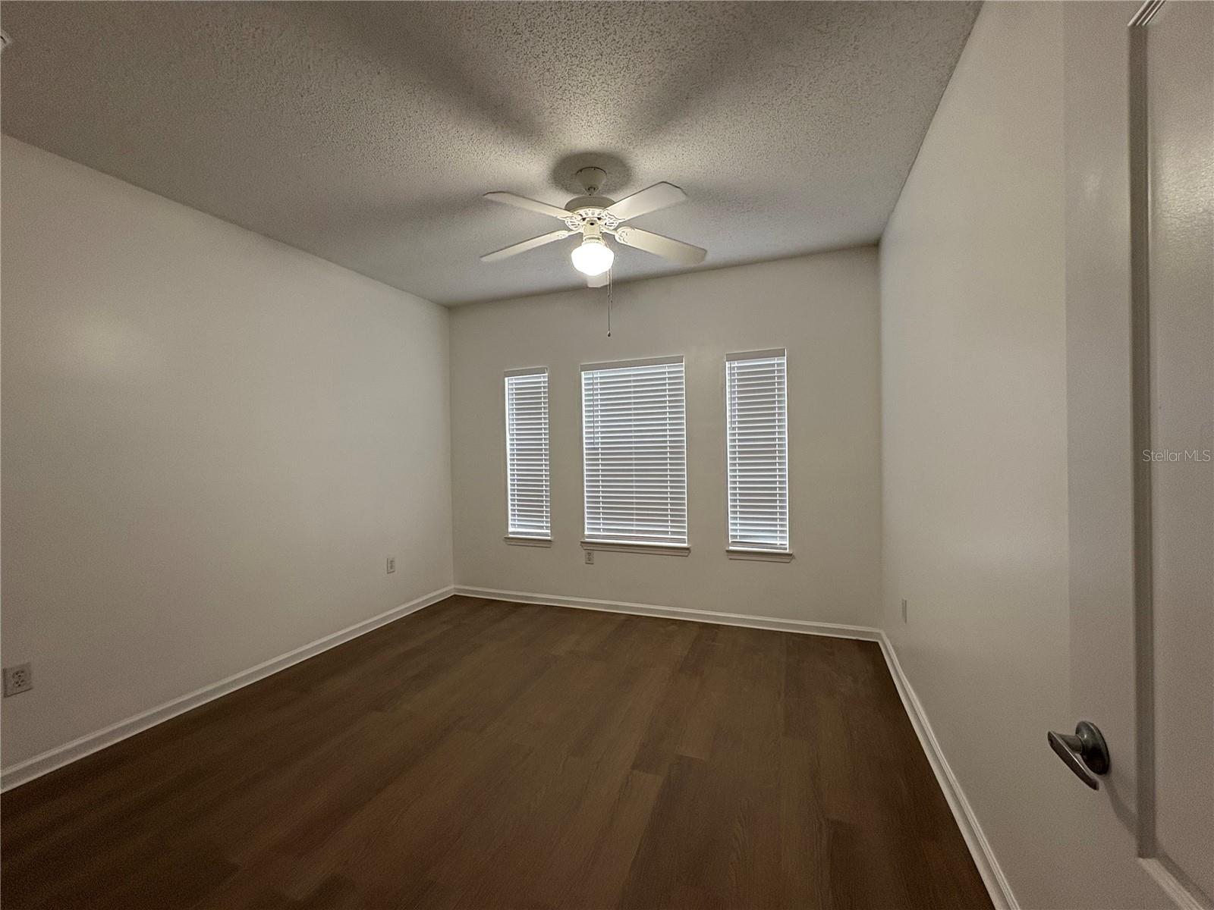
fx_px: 491
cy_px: 455
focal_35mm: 14
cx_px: 607
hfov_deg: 102.1
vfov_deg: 85.7
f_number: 2.2
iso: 160
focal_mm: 2.22
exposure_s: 1/60
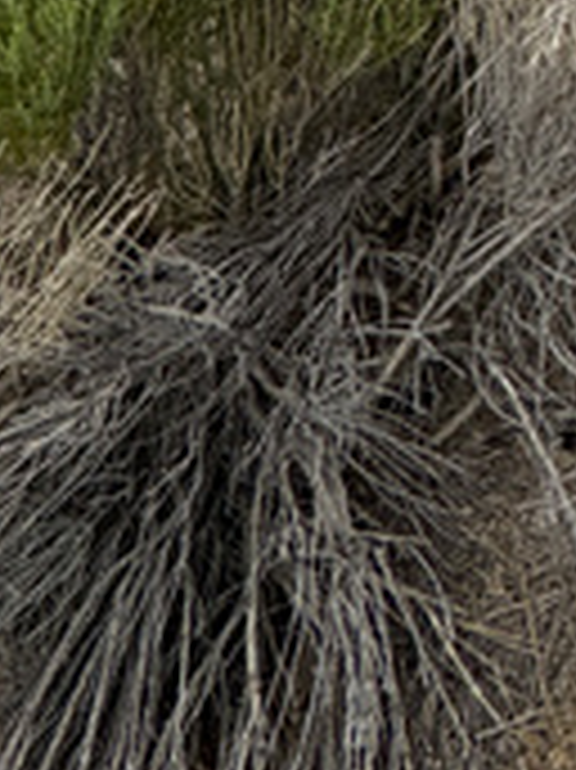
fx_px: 1399
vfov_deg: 18.0
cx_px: 1192
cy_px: -842
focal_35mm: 63
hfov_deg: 16.7
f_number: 2.2
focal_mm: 2.22
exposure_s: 1/1536
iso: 50
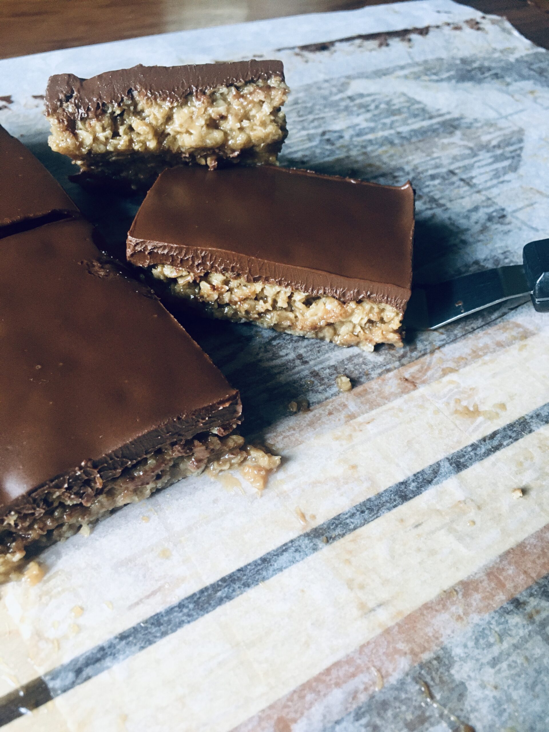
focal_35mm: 29
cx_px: 274
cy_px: 366
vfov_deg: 61.7
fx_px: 613
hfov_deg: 48.2
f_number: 2.2
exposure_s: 1/30
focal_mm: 4.15
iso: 125
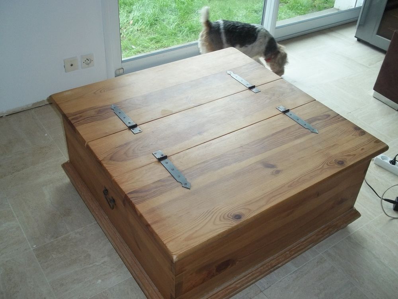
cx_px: 199
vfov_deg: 39.7
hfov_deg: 51.4
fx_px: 414
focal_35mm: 36
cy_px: 150
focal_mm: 6.5
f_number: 3.1
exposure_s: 1/50
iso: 160
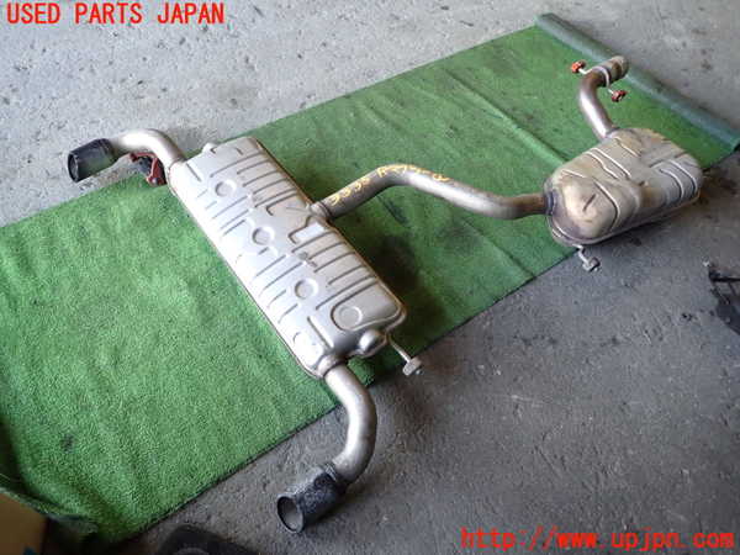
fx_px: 534
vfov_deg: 54.9
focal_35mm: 25
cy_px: 278
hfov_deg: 69.4
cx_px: 370
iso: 200
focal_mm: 4.5
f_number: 2
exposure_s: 1/60
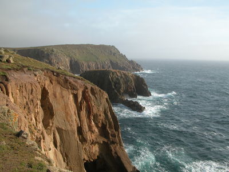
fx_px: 232
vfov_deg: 40.7
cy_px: 86
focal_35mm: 35
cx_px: 114
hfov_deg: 52.6
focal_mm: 8.9
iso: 100
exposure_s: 1/259
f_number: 6.3
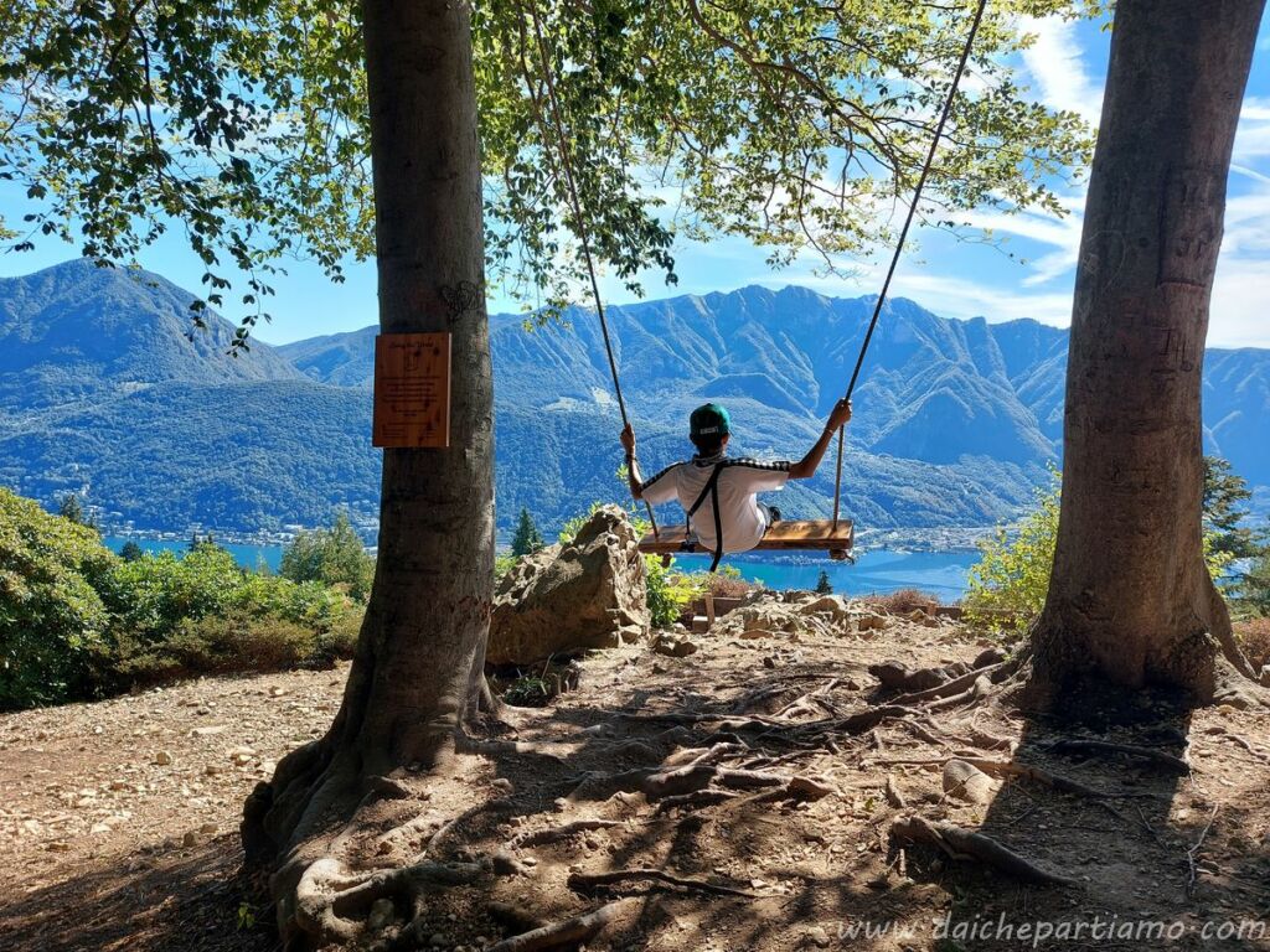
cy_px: 476
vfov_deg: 56.8
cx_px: 635
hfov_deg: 71.6
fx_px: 881
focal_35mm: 24
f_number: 1.8
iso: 32
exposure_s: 1/349
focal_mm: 5.23
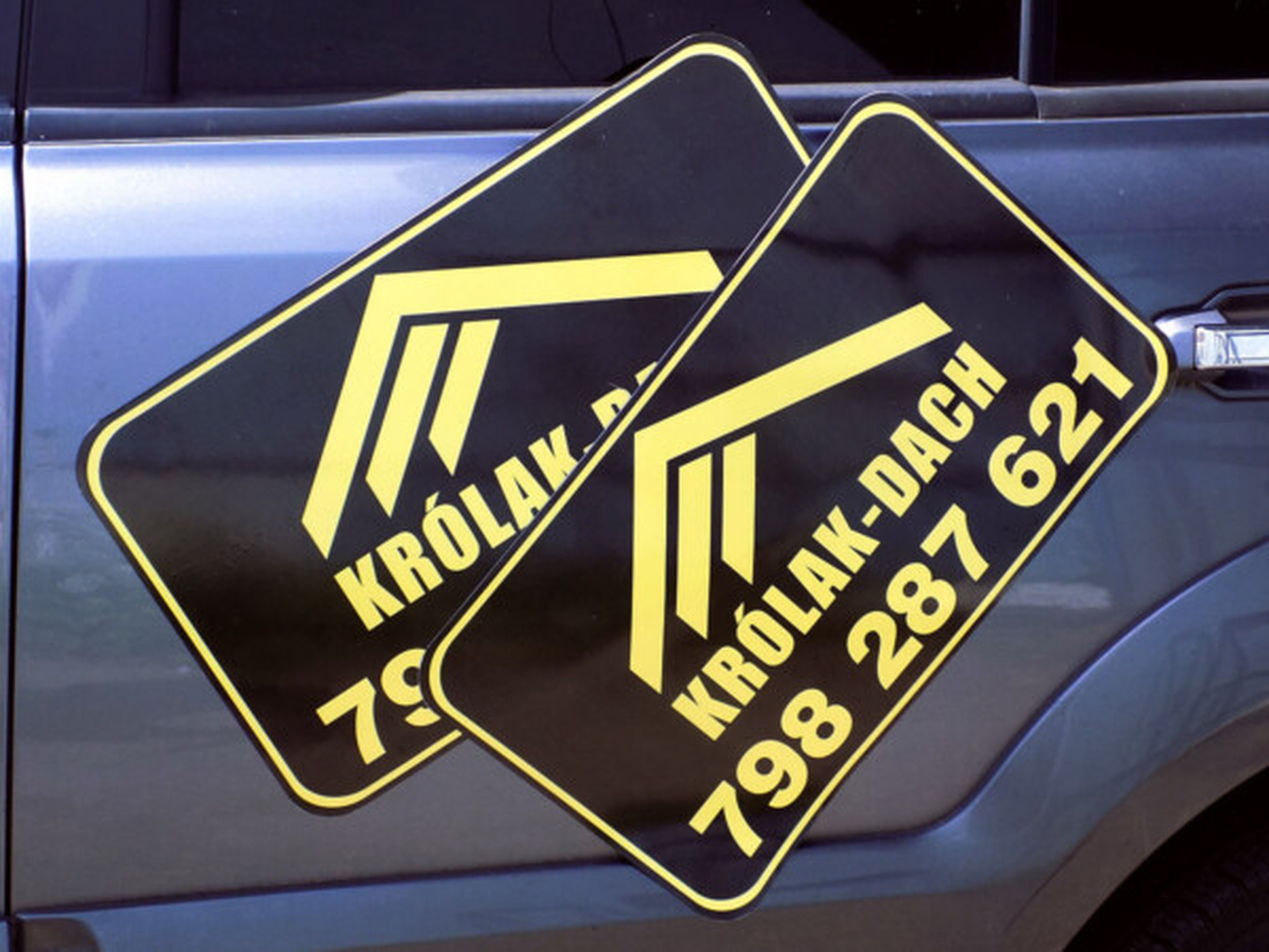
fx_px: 2383
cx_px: 634
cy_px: 476
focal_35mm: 65
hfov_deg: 29.8
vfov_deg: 22.6
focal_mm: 11.5
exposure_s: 1/200
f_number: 4.1
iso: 80
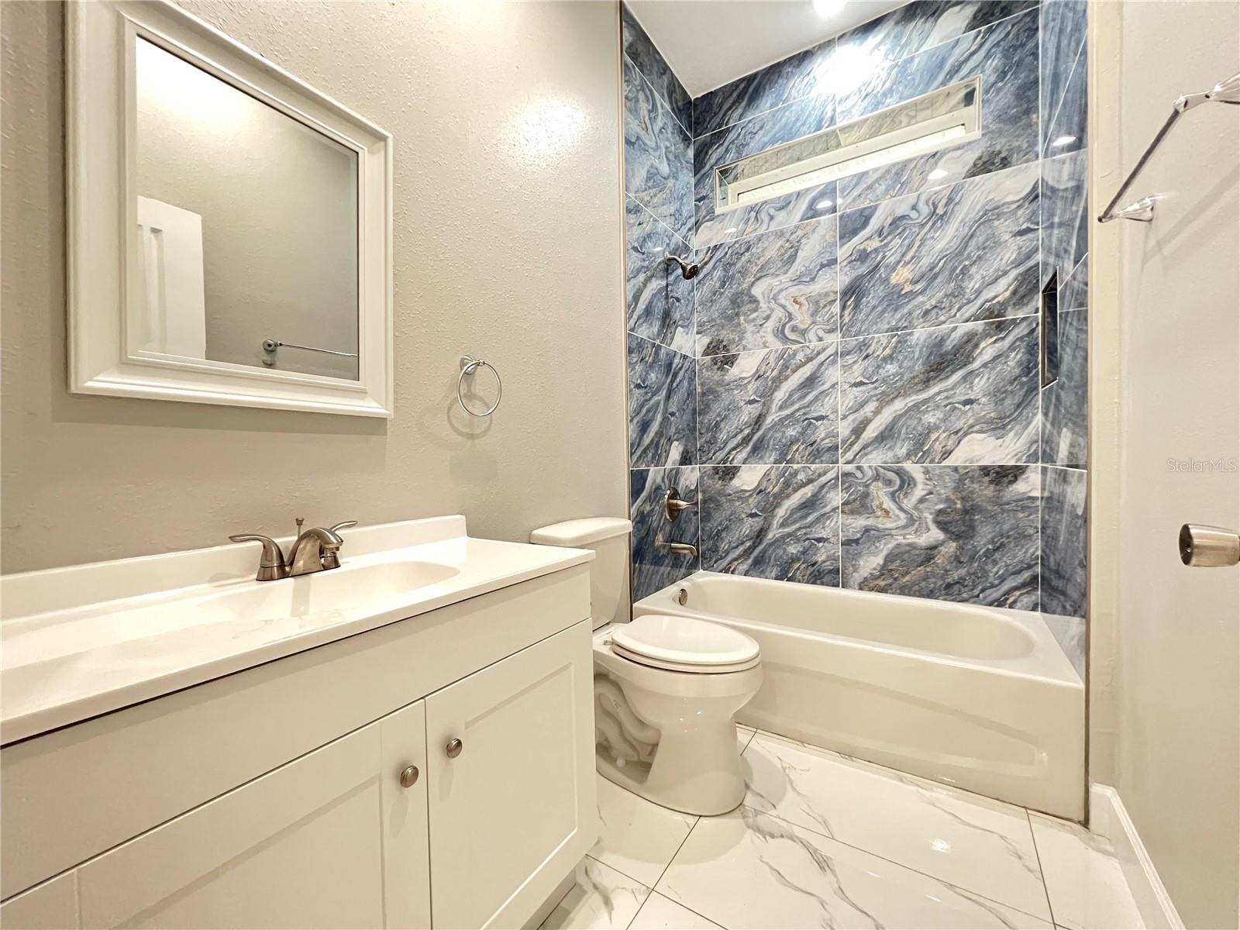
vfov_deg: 89.9
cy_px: 465
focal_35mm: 13
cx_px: 620
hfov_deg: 106.2
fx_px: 466
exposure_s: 1/60
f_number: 1.8
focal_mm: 1.57
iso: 500
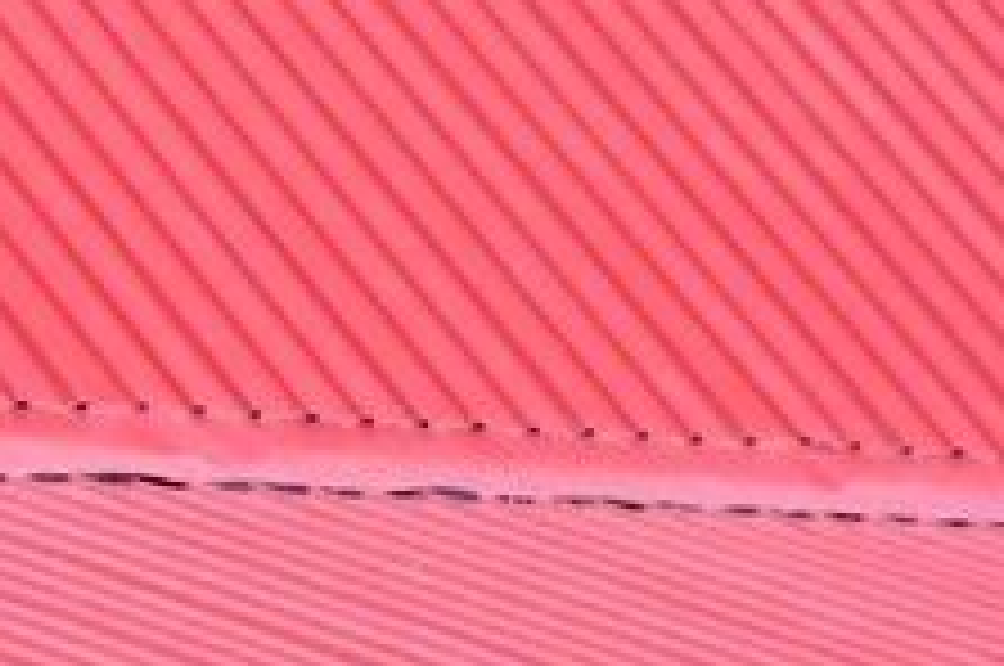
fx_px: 10610
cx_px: -221
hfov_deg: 5.4
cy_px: 200
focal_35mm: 381
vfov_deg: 3.6
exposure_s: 1/200
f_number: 5
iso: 100
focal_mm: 50
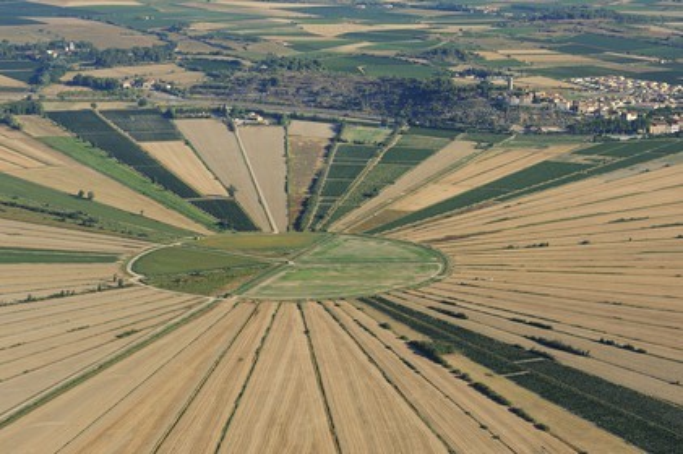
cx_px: 342
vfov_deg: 15.2
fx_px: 1706
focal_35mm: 90
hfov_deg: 22.6
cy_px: 227
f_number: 9
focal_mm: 90
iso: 400
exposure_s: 1/640
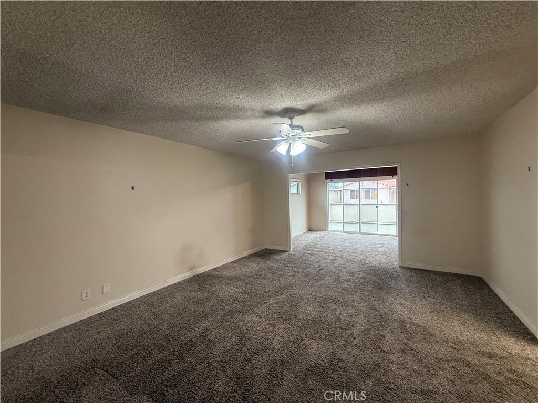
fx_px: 218
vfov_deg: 85.7
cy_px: 202
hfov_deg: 102.1
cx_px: 269
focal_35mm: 14
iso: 320
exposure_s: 1/120
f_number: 2.2
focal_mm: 2.22
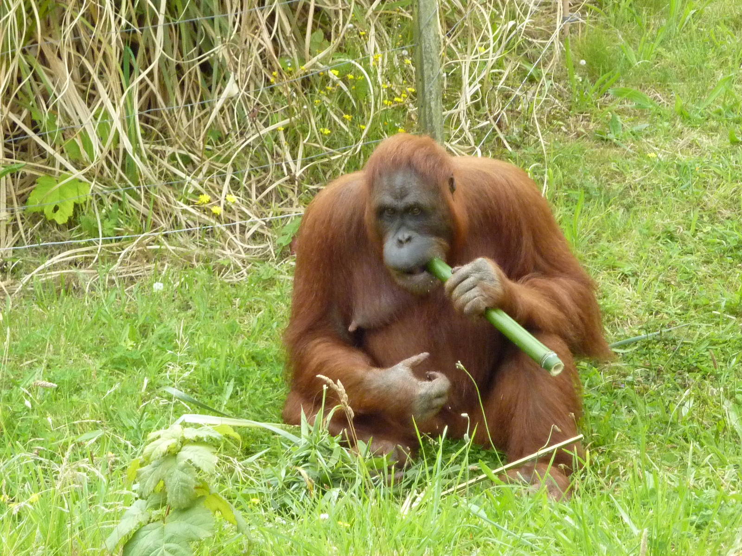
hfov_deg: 10.0
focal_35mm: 198
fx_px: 4244
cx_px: 371
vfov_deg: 7.5
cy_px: 278
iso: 400
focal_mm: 22.5
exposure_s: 1/200
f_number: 4.5
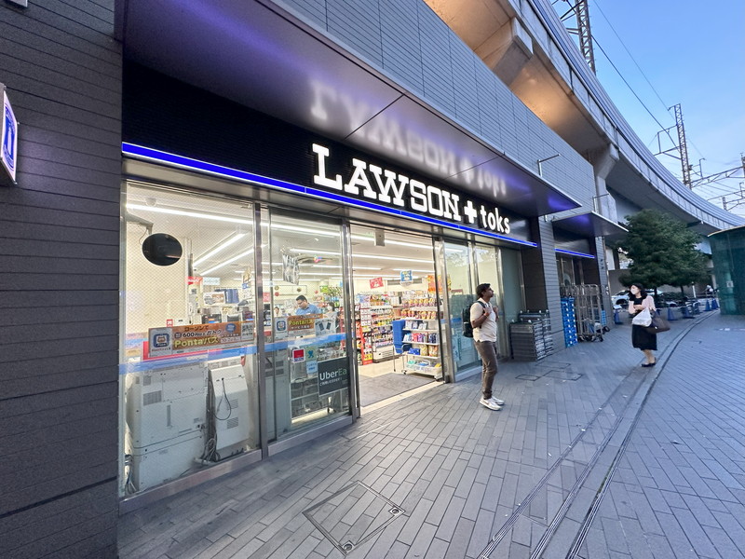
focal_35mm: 14
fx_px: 301
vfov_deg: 85.7
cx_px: 372
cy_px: 280
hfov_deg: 102.1
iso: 200
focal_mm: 2.22
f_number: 2.2
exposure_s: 1/100
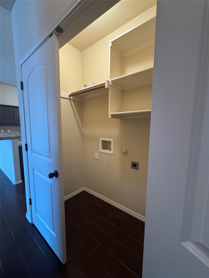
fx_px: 113
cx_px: 104
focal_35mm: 14
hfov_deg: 85.7
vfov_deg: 102.1
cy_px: 139
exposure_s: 1/60
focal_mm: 2.22
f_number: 2.2
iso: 500
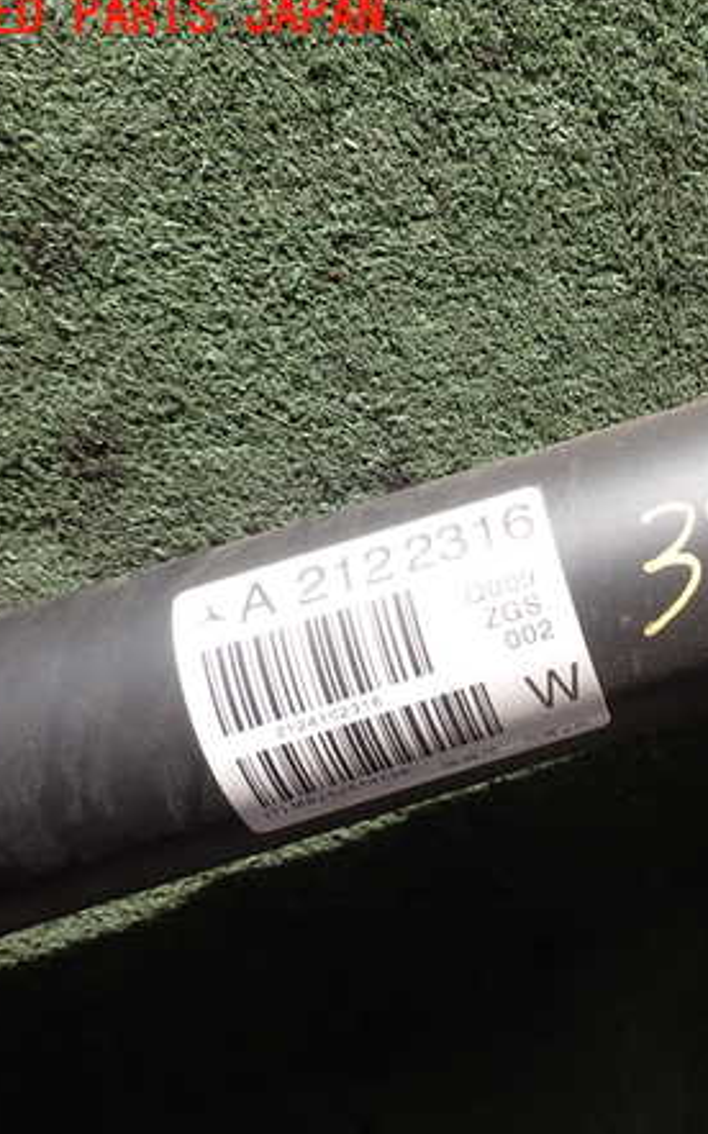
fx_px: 1112
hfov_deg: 32.8
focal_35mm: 36
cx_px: 687
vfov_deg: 54.0
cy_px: 562
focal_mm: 4.5
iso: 100
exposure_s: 1/320
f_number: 2.8
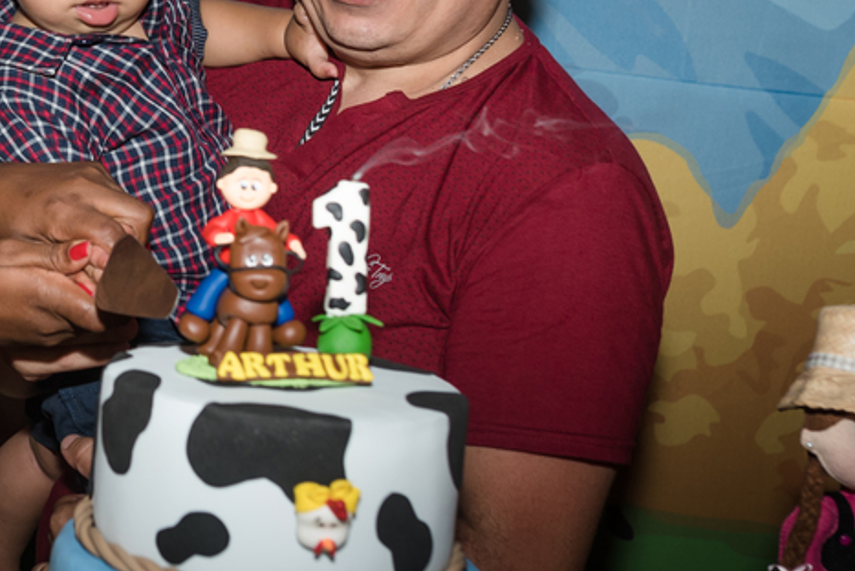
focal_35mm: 90
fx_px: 2139
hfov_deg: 21.8
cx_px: 4
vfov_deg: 15.1
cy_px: 69
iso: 640
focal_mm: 35
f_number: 4.5
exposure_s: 1/200
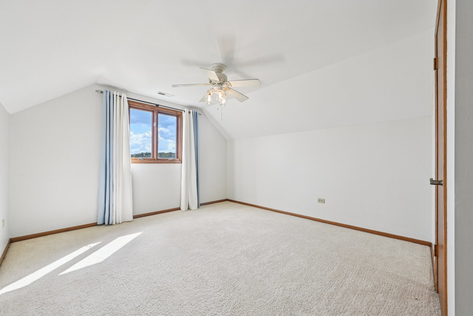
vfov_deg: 81.2
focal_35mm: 14
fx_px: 184
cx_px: 236
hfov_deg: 104.3
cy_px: 158
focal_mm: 14
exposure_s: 1/200
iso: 800
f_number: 8
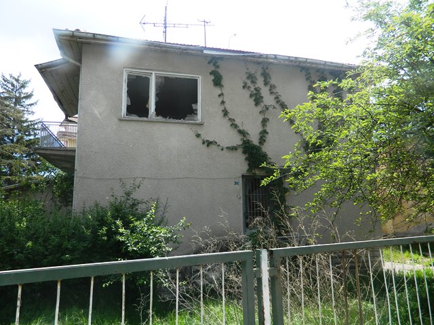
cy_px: 162
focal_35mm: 25
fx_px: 313
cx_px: 217
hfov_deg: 69.4
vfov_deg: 54.9
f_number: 3.1
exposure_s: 1/800
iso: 80
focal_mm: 4.5
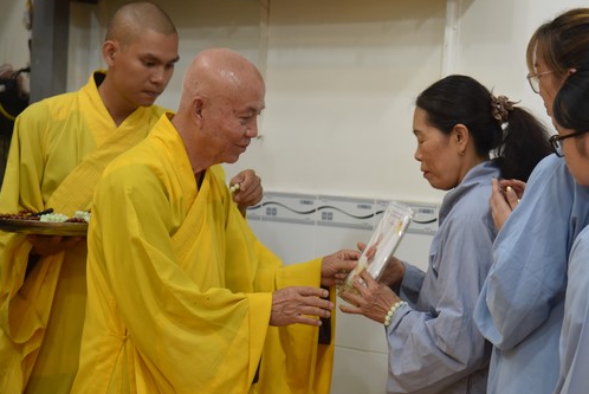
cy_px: 176
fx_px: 2243
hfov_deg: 14.9
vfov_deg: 10.0
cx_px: 377
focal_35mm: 137
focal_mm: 105
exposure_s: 1/125
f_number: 4
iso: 1000
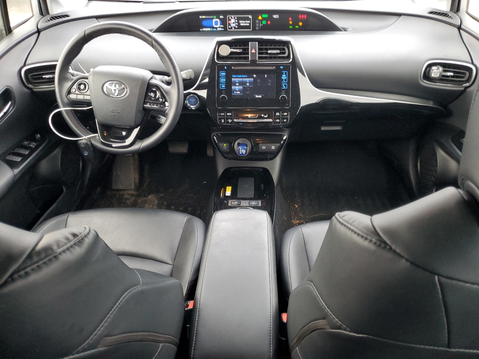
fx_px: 360
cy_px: 180
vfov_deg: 53.1
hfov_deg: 67.3
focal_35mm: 26
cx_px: 240
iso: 136
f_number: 1.5
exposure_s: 1/60.2
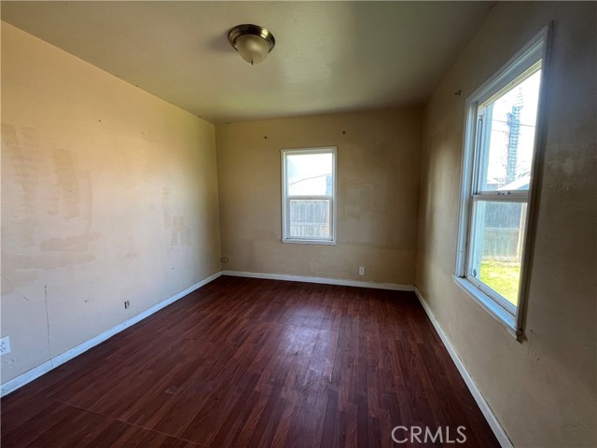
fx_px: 224
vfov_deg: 89.9
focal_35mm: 13
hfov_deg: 106.2
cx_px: 298
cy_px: 224
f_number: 1.8
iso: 160
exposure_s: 1/99
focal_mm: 1.57
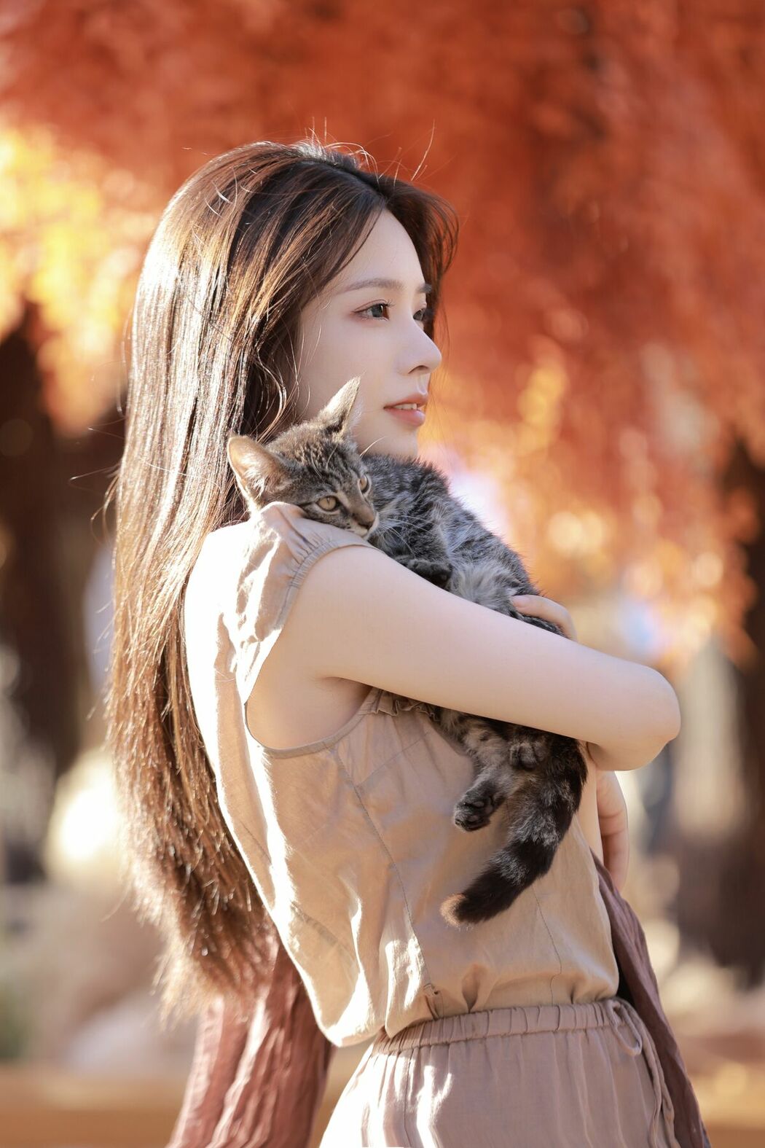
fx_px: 6343
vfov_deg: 10.3
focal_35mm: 199
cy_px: 574
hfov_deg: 6.9
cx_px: 382
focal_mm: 200
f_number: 3.2
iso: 160
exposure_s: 1/200
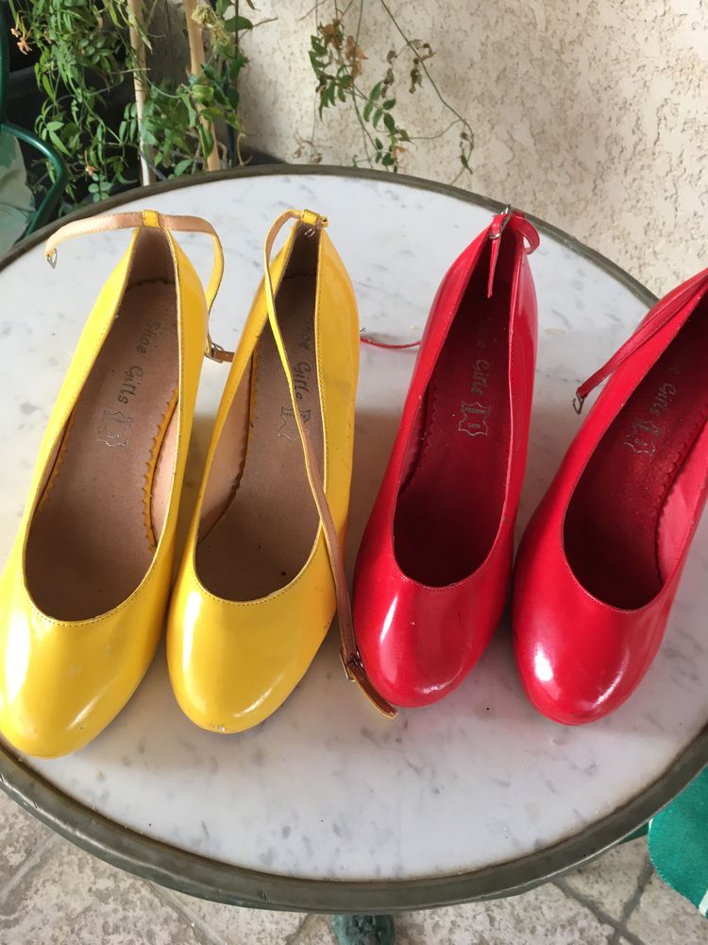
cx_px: 354
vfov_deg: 61.7
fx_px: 791
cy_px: 472
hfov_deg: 48.2
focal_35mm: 29
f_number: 2.2
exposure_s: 1/33
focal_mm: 4.15
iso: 50
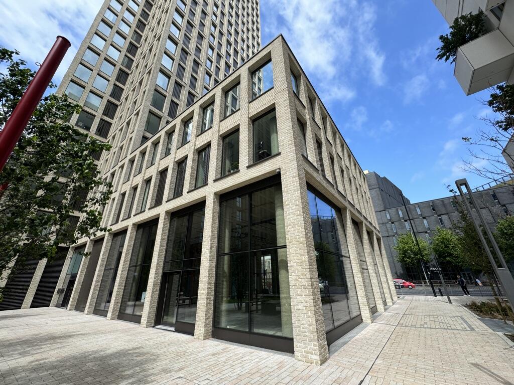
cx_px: 257
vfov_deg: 85.7
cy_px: 192
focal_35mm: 14
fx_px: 208
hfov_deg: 102.1
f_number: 2.2
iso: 50
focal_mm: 2.22
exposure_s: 1/1217
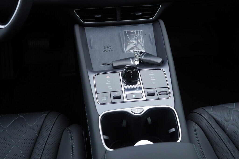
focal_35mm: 36
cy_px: 80
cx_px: 120
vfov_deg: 36.9
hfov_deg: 53.1
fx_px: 239
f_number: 3.2
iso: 125
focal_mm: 24
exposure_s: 1/40
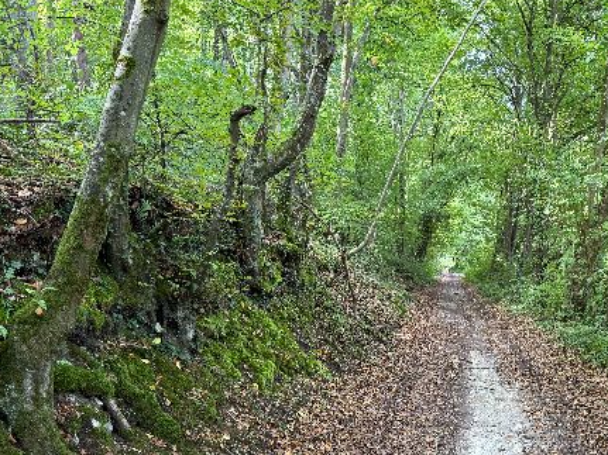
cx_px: 442
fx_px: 685
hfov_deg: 46.5
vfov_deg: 36.1
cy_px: 330
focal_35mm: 39
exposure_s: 1/75
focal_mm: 6.76
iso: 200
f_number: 1.78
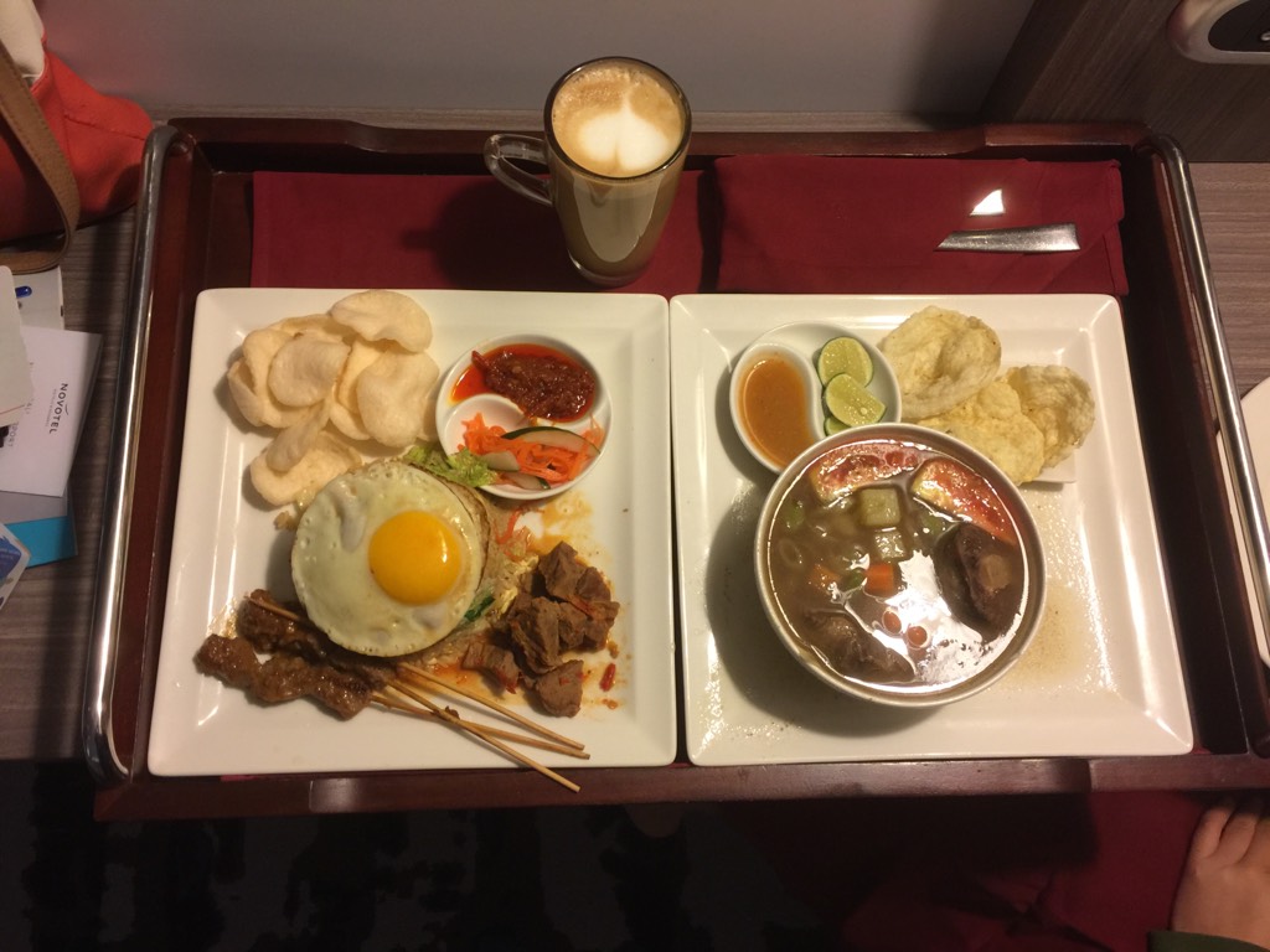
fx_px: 1064
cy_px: 476
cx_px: 635
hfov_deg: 61.7
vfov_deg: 48.2
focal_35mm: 29
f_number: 2.2
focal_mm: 4.15
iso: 64
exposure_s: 1/17
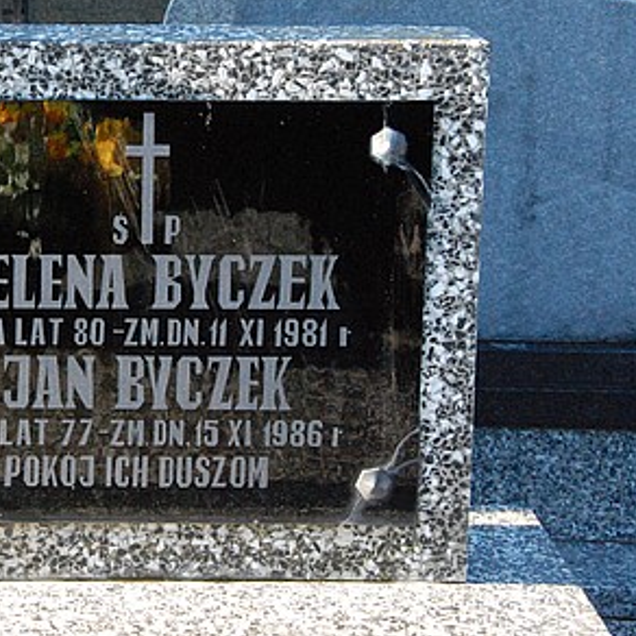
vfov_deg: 15.5
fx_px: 2328
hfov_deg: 15.4
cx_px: 48
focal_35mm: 112
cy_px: 174
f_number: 9
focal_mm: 40
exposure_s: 1/320
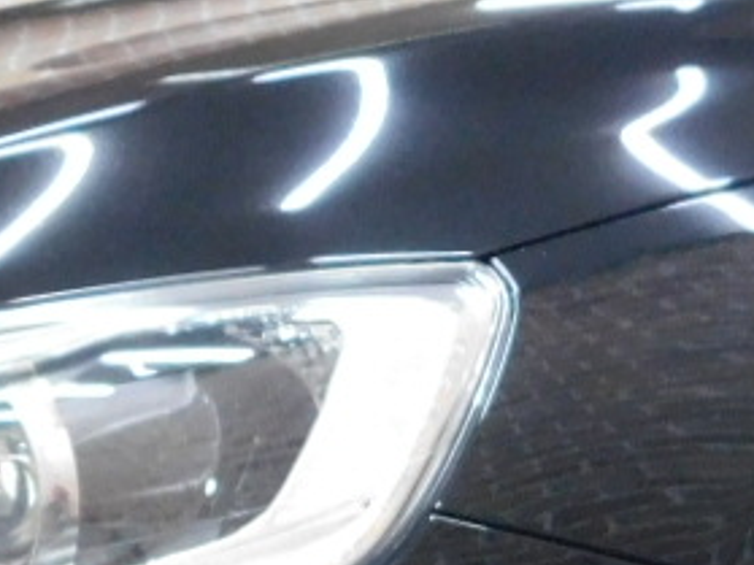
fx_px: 2874
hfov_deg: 14.9
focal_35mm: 132
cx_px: 611
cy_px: 684
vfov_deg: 11.0
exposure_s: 1/15
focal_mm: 4
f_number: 3
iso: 400
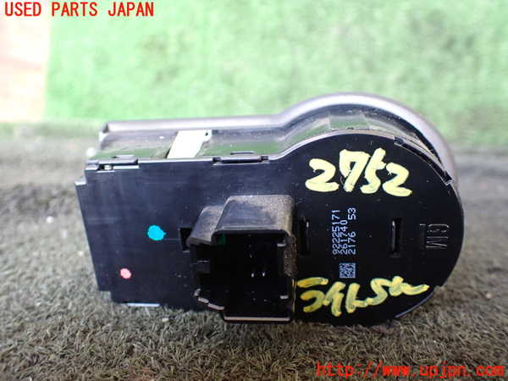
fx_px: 440
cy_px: 190
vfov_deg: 46.8
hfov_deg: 60.0
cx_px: 254
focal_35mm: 30
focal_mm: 5.4
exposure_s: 1/50
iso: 800
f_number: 2.3
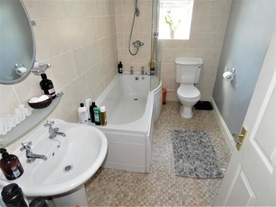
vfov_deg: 66.0
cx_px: 138
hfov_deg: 81.8
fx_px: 159
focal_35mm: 20
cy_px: 104
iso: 250
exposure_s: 1/60
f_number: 2.8
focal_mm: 3.6
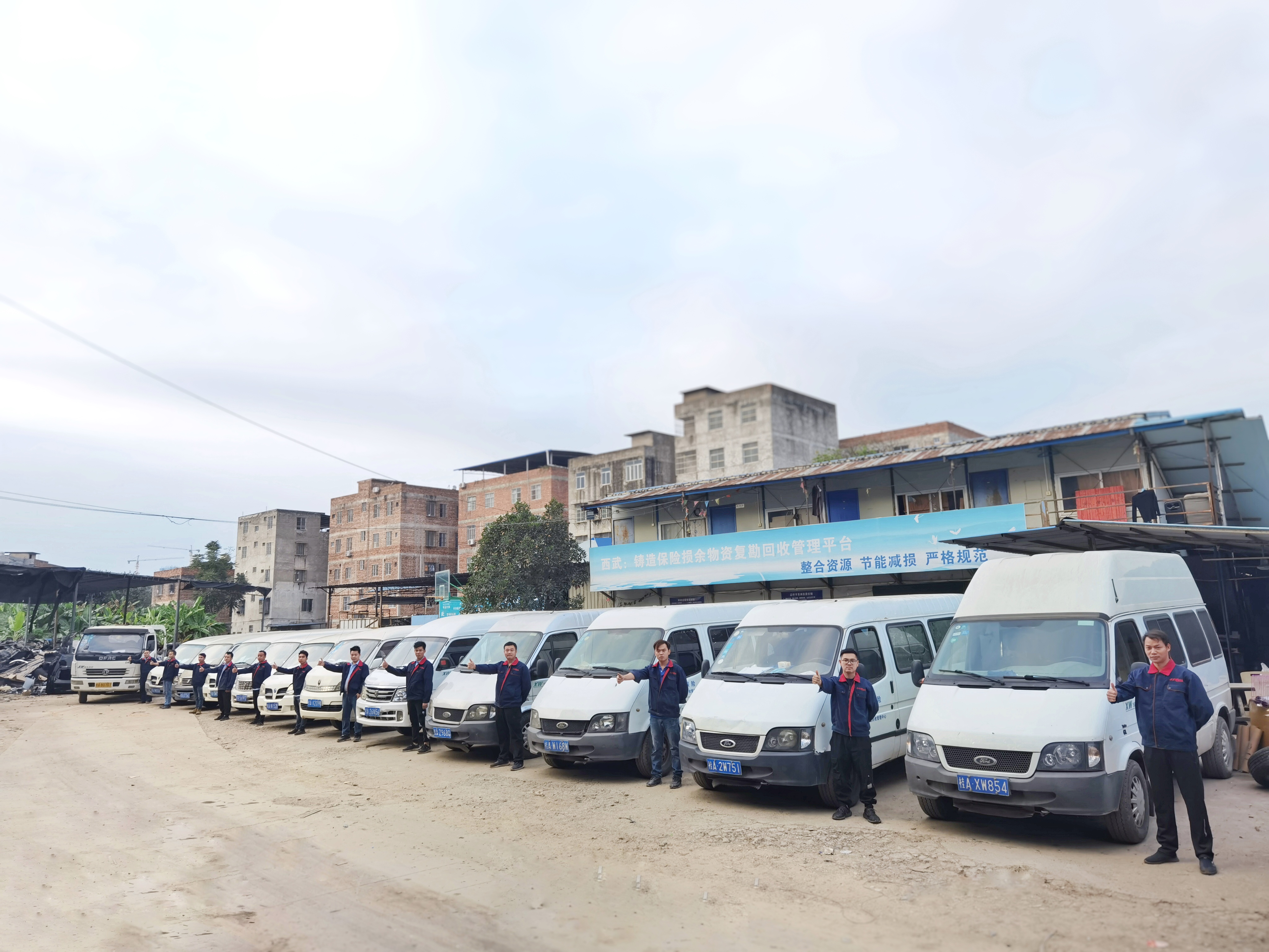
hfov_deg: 73.9
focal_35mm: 23
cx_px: 634
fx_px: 843
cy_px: 476
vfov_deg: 58.9
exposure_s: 1/520
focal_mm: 6.71
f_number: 1.9
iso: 50
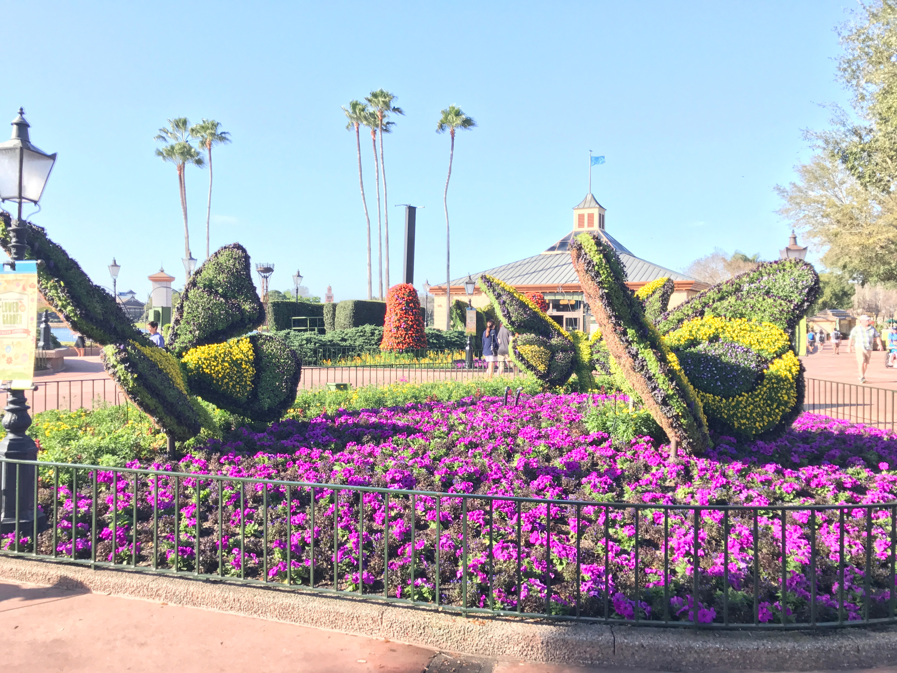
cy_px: 336
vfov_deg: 49.7
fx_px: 726
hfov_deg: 63.4
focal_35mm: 28
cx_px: 448
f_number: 1.8
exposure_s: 1/656
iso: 20
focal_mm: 3.99
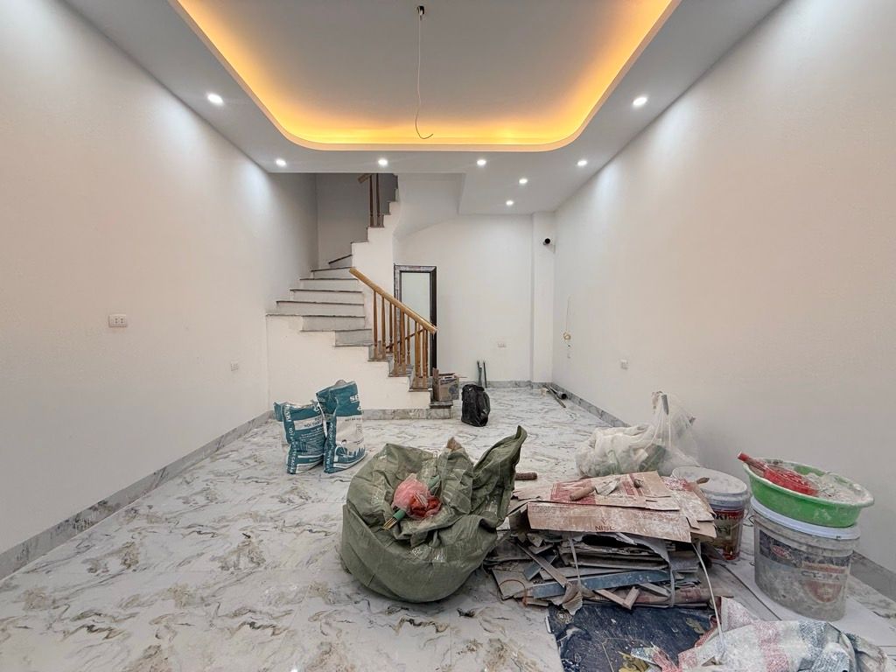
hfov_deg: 102.1
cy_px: 336
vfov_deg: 85.7
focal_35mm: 14
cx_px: 448
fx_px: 362
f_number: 2.2
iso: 80
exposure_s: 1/100
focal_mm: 2.22
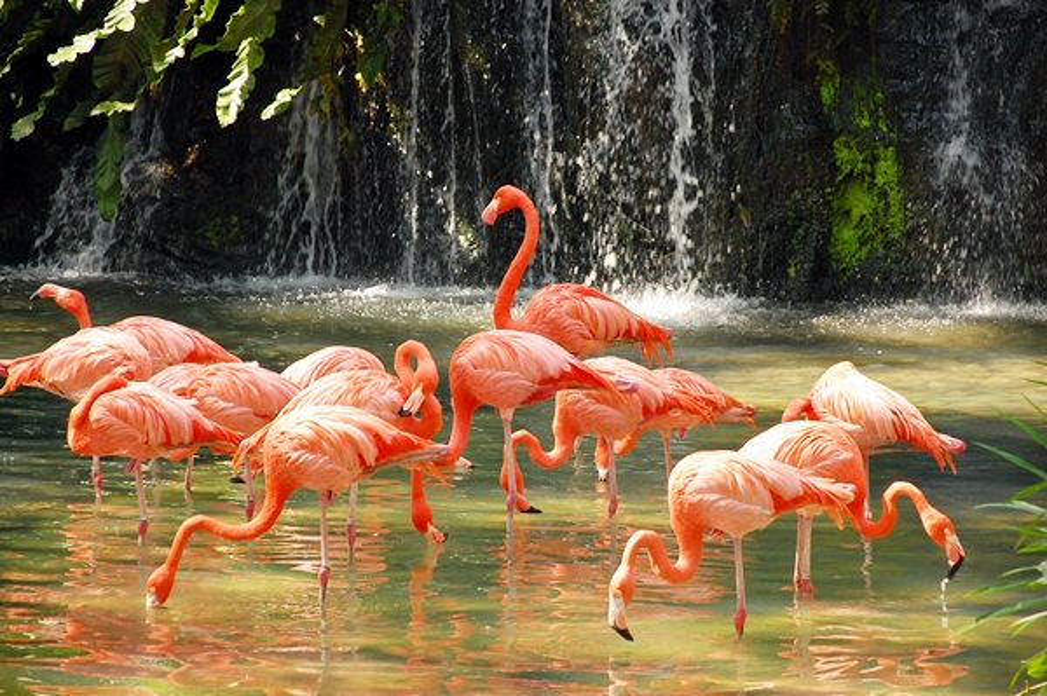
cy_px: 348
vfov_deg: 8.7
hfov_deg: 13.1
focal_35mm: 158
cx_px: 524
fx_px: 4577
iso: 400
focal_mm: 105
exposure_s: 1/200
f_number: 5.6
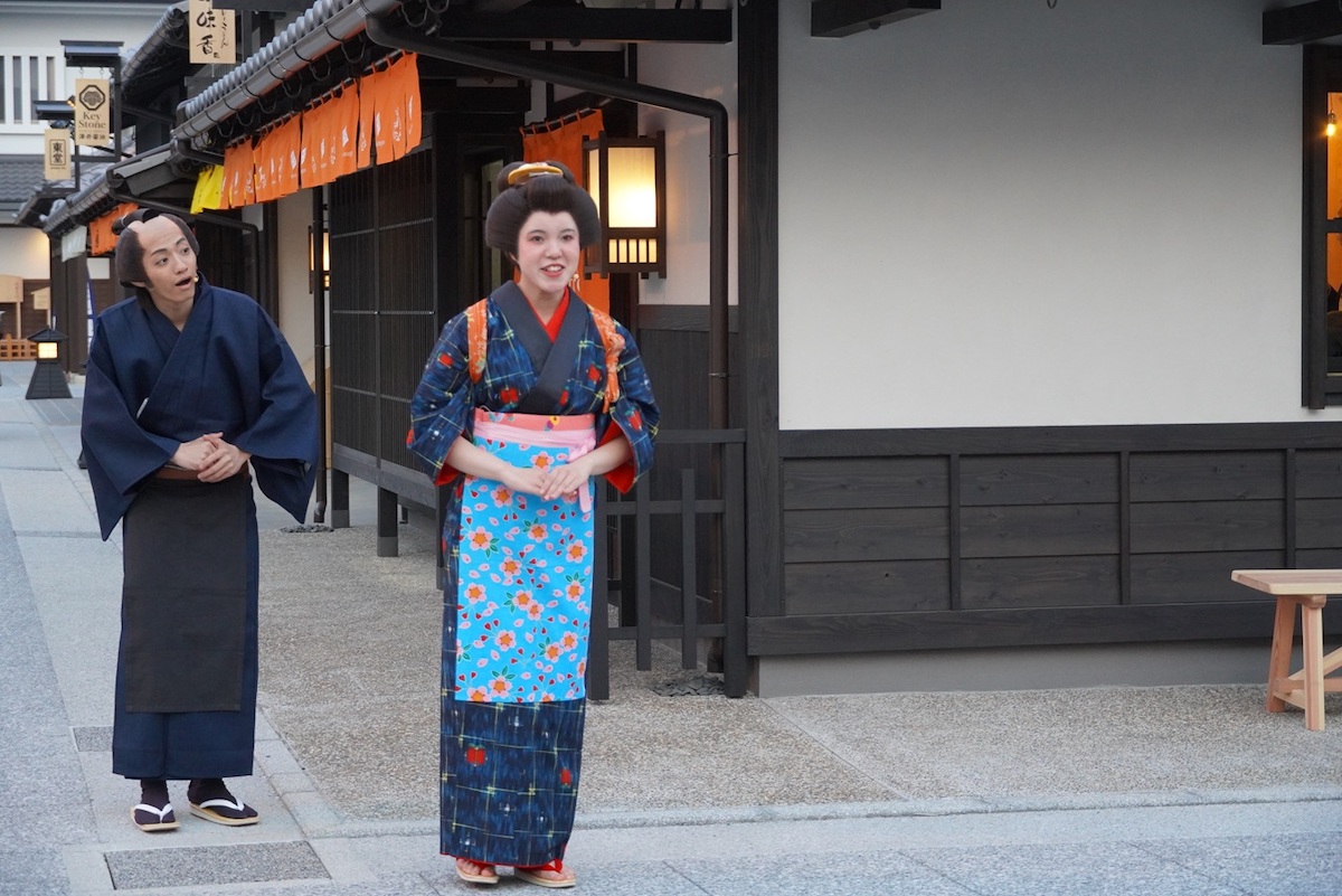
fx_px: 2797
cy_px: 448
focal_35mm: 75
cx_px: 671
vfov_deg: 18.2
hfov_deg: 27.0
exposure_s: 1/160
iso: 2500
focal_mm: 50
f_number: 5
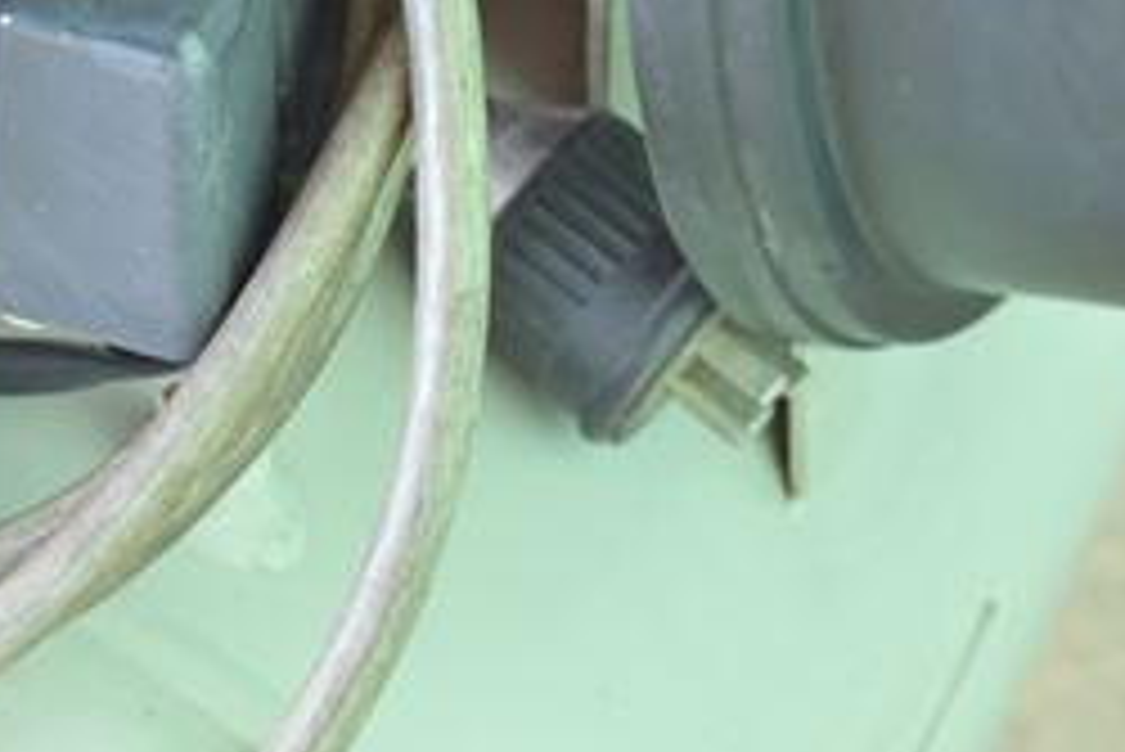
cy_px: 99
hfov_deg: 12.4
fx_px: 5159
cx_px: 279
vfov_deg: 8.3
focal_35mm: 165
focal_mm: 55
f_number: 6.3
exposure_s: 1/20
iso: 1250
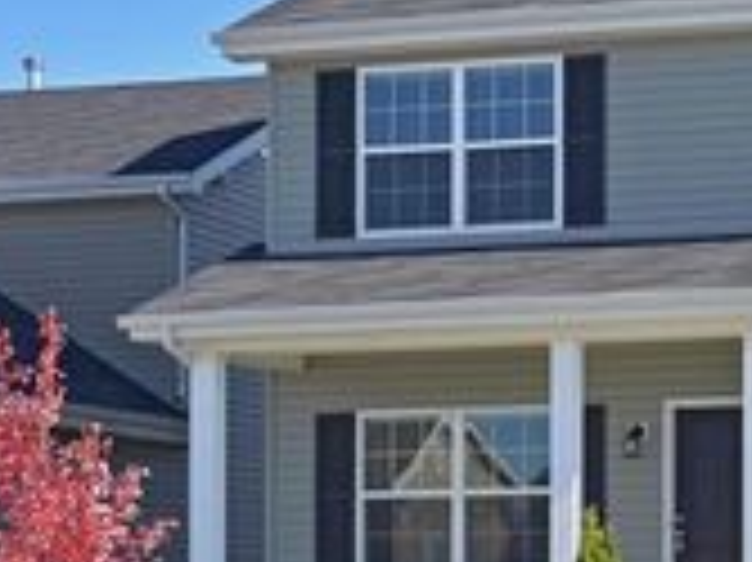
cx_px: 847
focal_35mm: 121
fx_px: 2627
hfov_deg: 15.8
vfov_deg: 12.2
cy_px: 270
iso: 250
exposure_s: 1/250
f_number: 11
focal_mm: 42
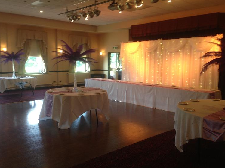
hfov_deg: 51.4
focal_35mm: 36
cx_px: 110
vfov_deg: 39.7
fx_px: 234
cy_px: 81
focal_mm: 4.13
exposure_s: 1/20
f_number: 2.4
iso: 80
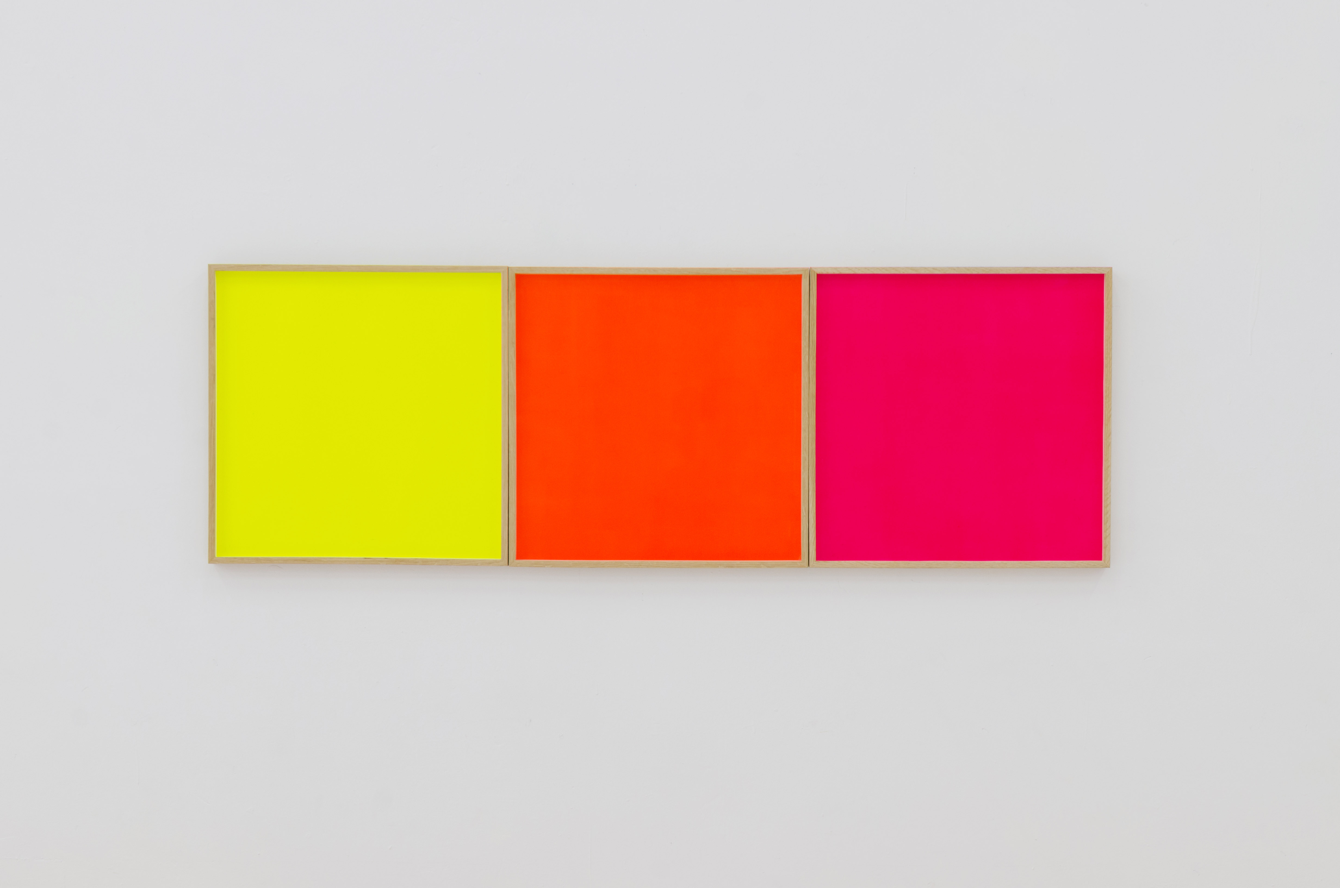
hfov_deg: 29.3
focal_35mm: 69
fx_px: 2563
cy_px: 444
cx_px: 670
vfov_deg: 19.6
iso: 100
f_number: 8
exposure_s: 1/8
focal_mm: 46
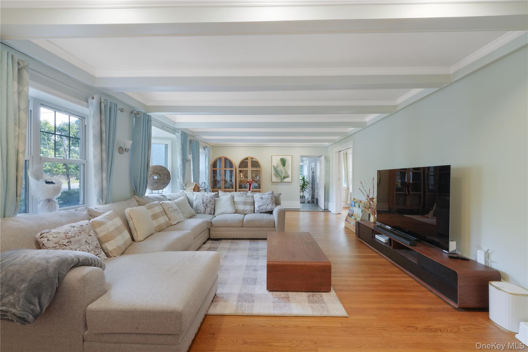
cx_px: 264
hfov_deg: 104.3
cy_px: 176
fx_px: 205
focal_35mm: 14
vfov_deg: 81.2
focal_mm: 14
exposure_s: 1/50
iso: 1600
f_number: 14
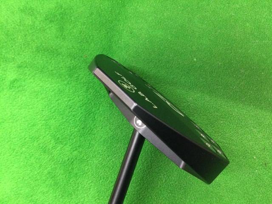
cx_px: 136
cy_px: 102
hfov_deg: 58.4
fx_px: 244
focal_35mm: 31
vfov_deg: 45.4
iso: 200
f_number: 2.4
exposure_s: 1/20
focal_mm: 3.3
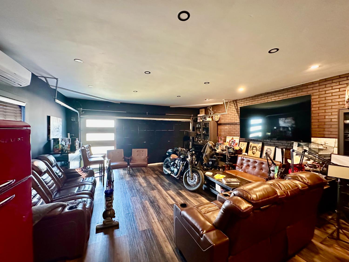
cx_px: 174
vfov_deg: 85.7
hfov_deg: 102.1
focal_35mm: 14
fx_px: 141
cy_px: 131
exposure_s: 1/40
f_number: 2.2
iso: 1000
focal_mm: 2.22
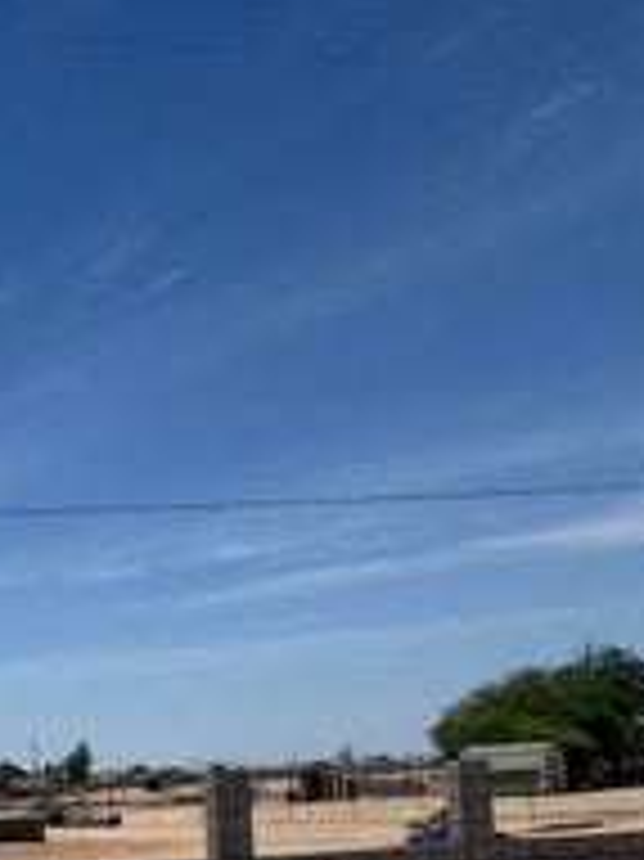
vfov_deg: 37.6
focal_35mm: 47
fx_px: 1167
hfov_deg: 22.8
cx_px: -405
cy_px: 788
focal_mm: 2.22
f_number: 2.2
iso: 50
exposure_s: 1/4132
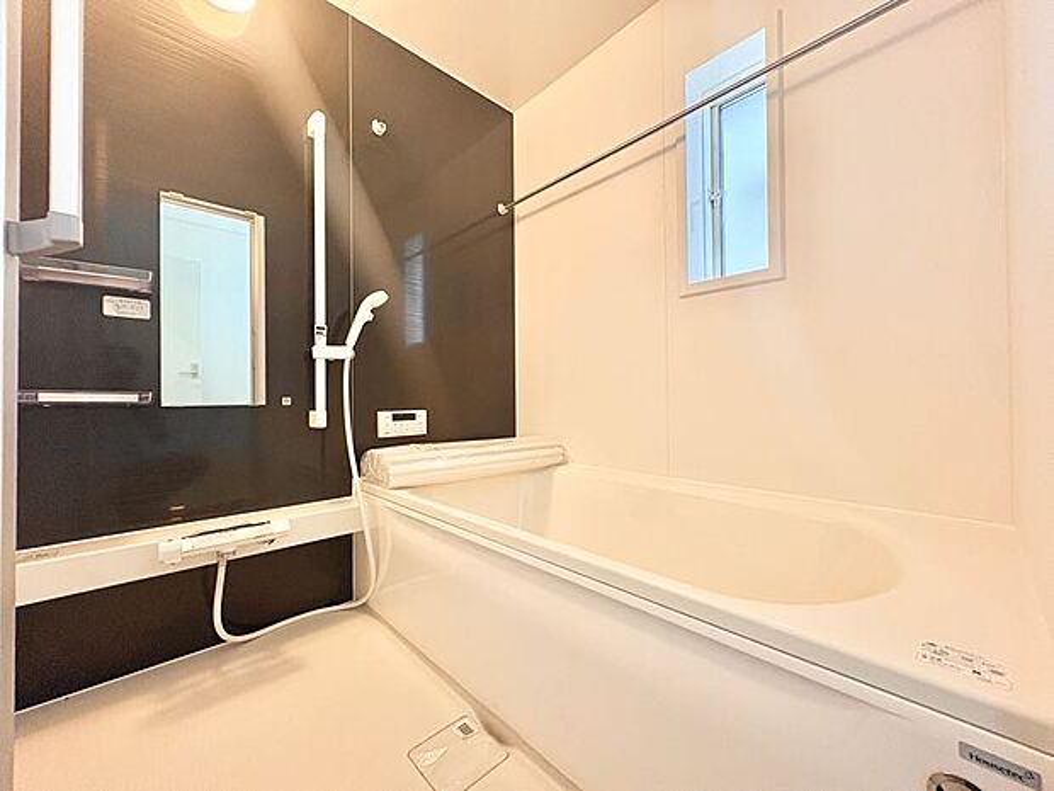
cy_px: 396
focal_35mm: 14
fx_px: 426
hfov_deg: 102.1
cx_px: 527
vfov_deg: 85.7
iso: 250
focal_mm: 2.22
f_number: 2.2
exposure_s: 1/50
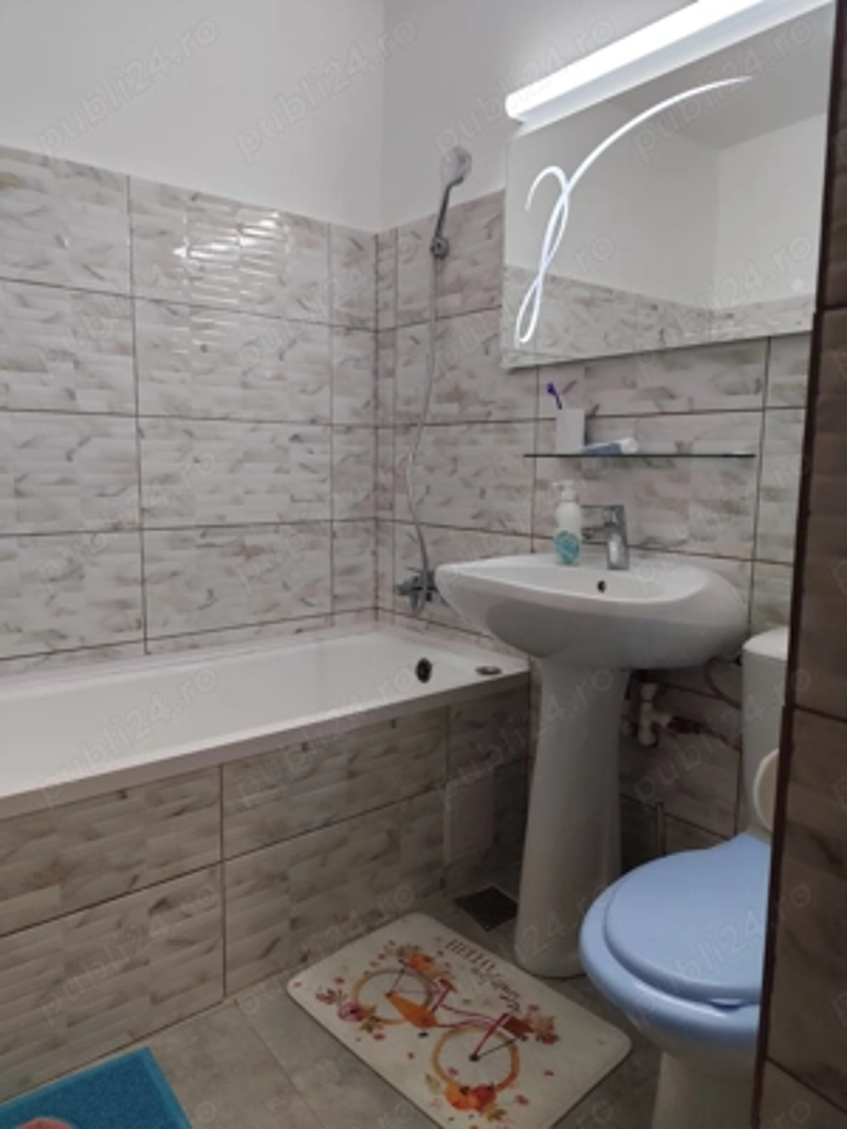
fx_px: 750
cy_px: 564
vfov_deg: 73.9
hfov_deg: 58.9
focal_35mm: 23
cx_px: 424
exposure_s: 1/100
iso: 80
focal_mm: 6.19
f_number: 1.65
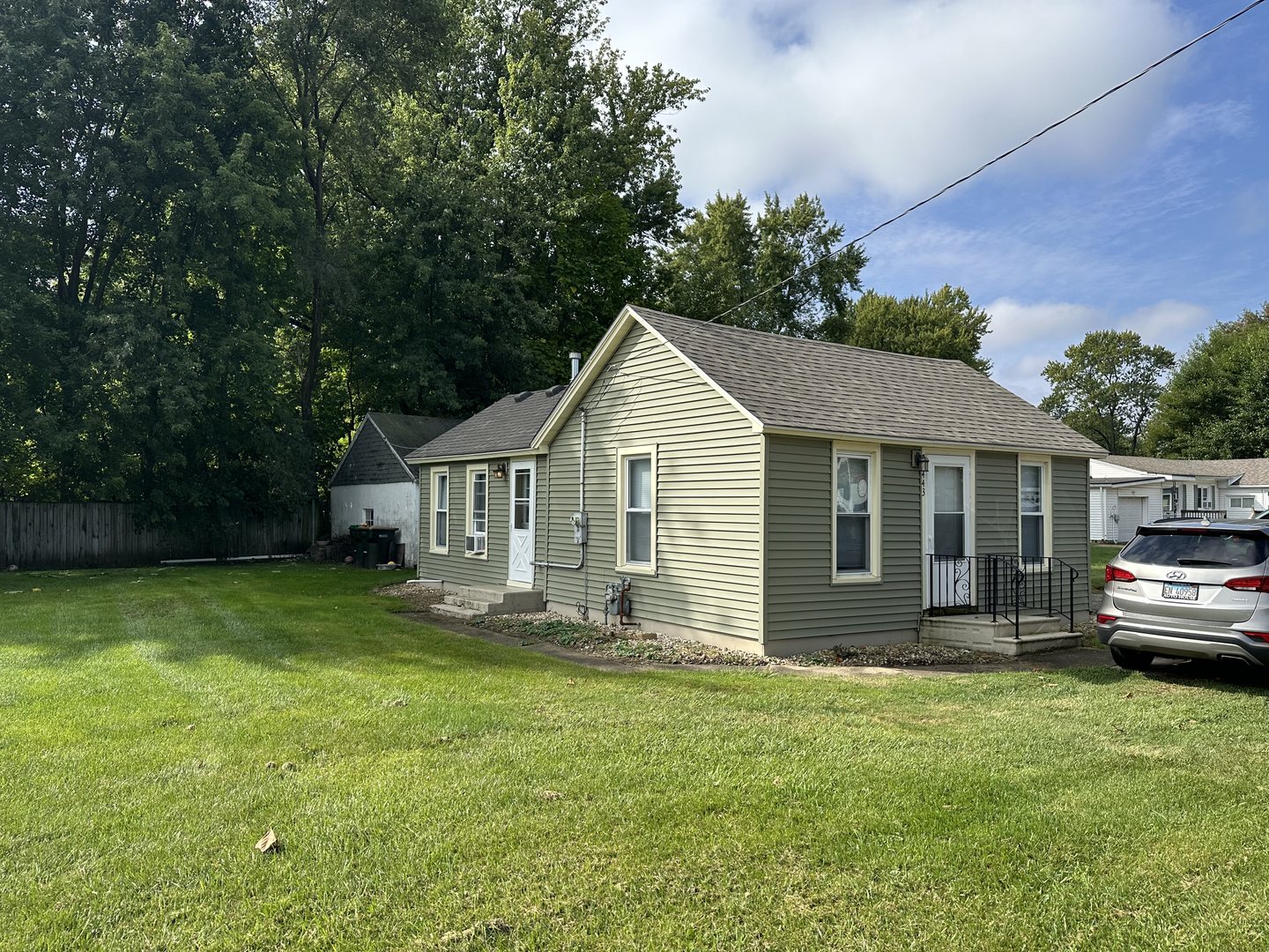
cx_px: 634
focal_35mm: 24
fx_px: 880
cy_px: 476
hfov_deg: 71.6
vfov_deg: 56.8
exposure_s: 1/3155
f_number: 1.78
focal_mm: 6.86
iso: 80
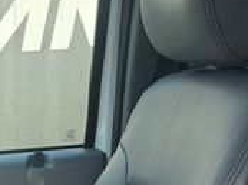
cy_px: 277
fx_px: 636
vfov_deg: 15.3
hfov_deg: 19.9
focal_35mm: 89
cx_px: -93
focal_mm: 6.76
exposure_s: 1/931
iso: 80
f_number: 1.78
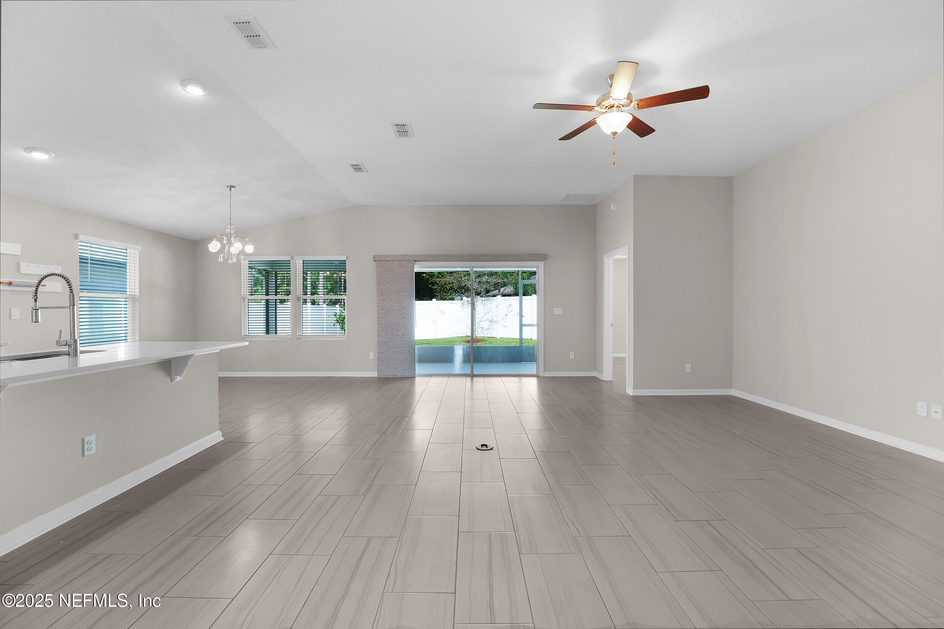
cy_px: 314
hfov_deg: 104.3
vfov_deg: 81.2
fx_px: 367
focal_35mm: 14
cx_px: 472
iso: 320
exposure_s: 1/20
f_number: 9
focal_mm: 14
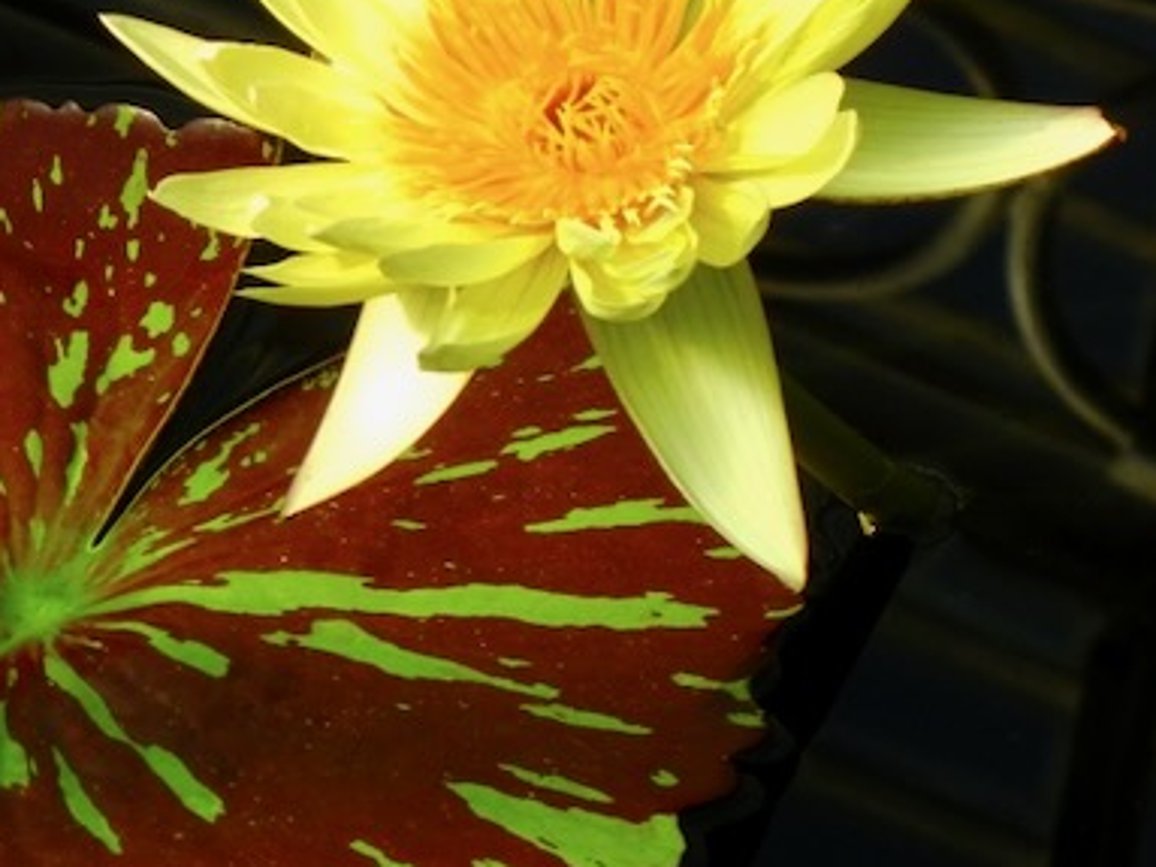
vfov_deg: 5.3
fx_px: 9281
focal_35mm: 278
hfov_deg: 7.1
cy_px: 233
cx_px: 326
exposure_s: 1/464
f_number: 4.6
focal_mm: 24
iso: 160
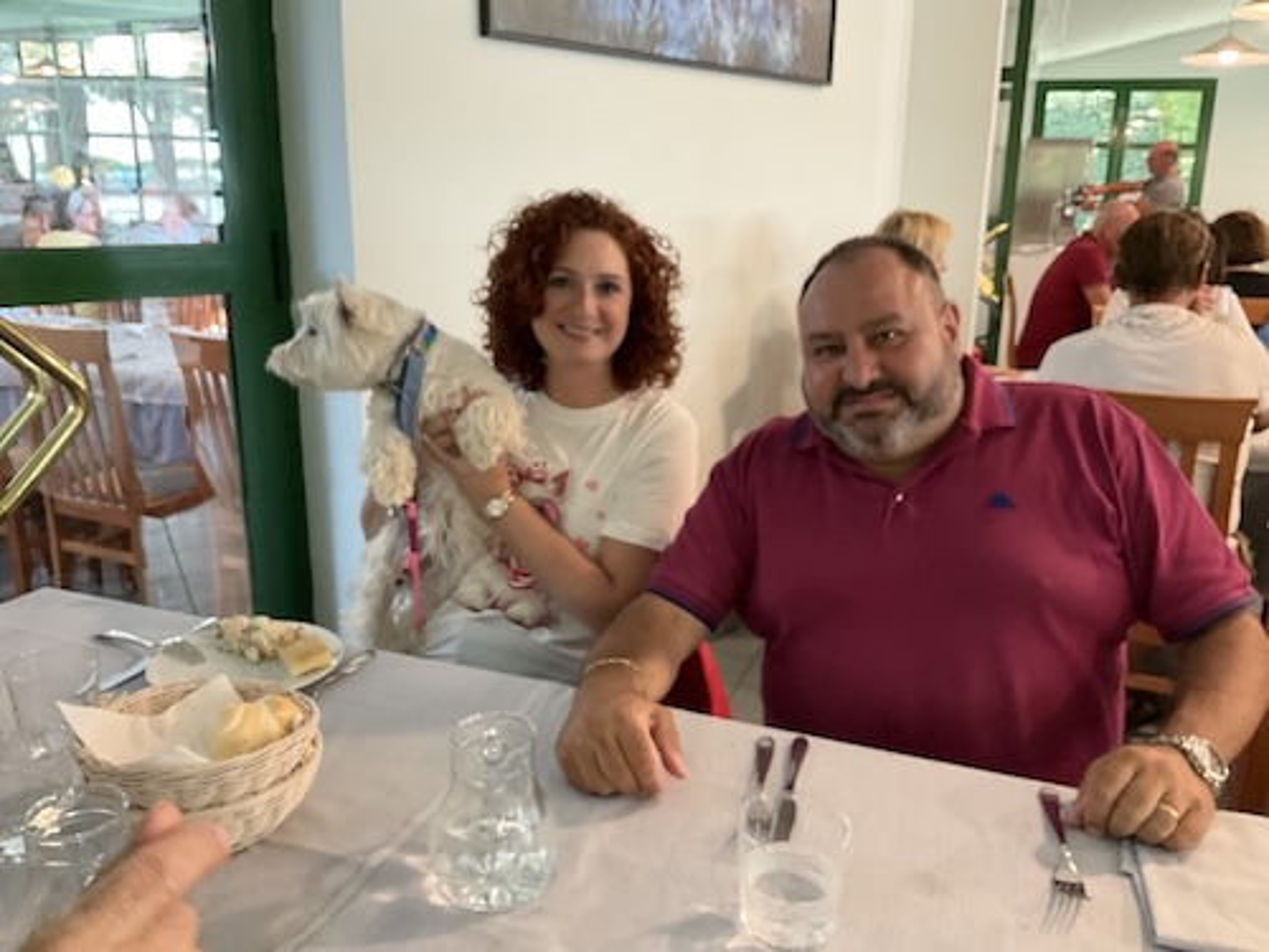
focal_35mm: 29
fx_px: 1063
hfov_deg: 61.7
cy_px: 476
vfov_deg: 48.2
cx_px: 634
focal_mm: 3
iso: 200
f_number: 1.8
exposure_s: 1/50
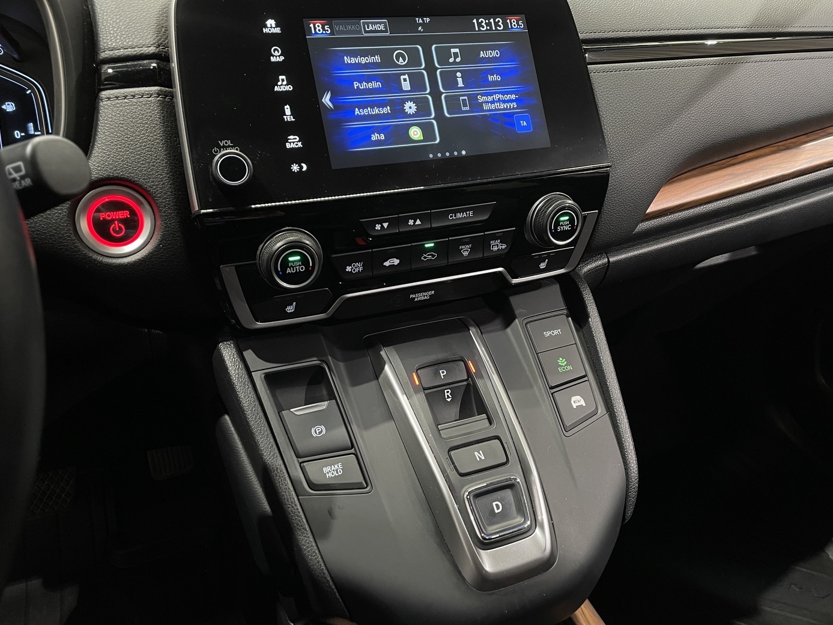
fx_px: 650
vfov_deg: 51.3
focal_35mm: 27
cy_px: 306
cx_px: 417
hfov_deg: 65.3
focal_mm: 4.2
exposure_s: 1/50
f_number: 1.6
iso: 200
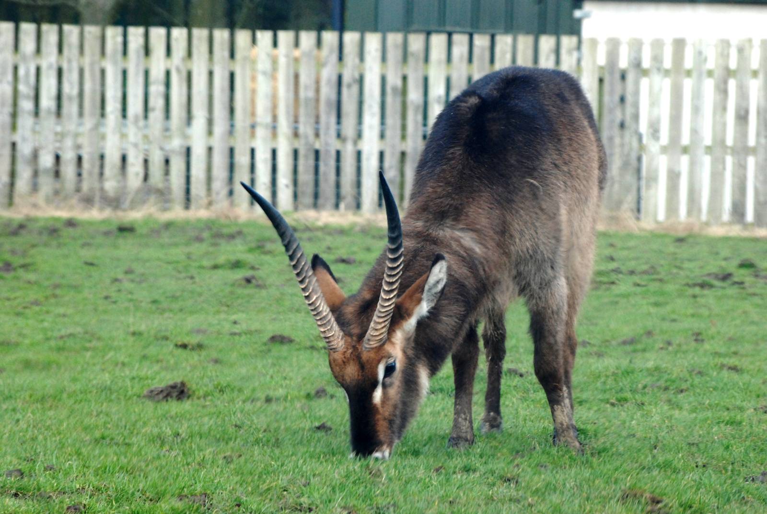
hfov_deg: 7.0
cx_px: 384
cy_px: 257
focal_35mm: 292
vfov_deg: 4.7
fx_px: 6239
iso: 1600
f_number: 10
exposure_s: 1/160
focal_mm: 195
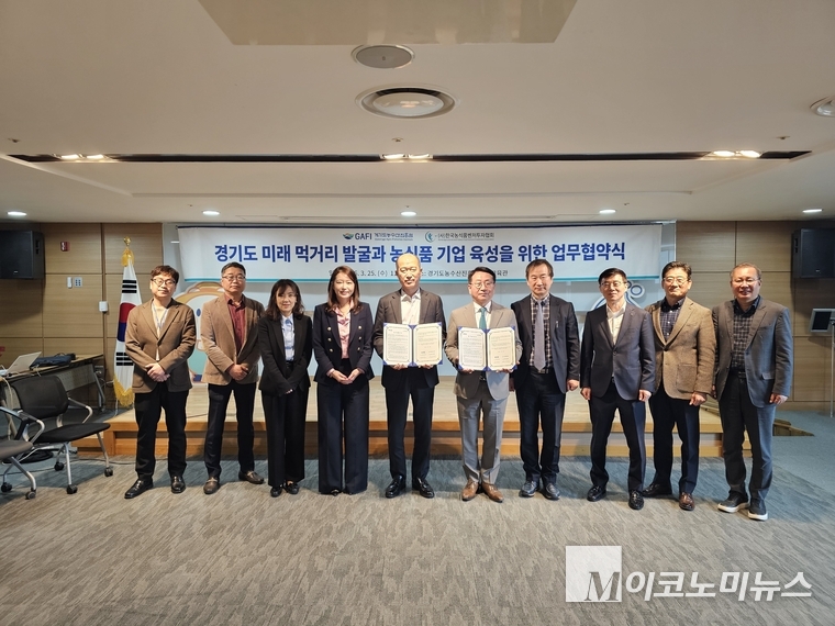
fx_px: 555
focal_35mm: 23
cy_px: 313
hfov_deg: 73.9
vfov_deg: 58.9
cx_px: 418
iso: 200
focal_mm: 6.3
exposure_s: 1/120
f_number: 1.7
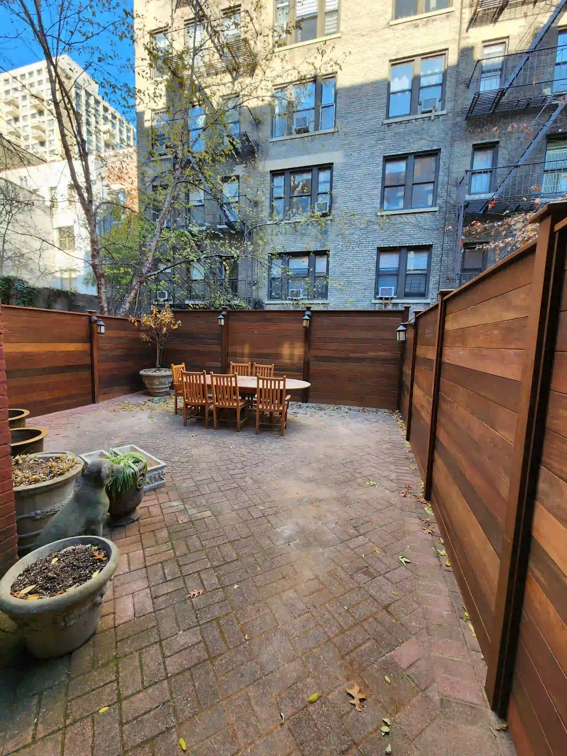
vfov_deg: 106.2
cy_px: 378
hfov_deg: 89.9
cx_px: 284
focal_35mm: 13
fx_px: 284
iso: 64
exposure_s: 1/120
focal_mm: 2.2
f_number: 2.2
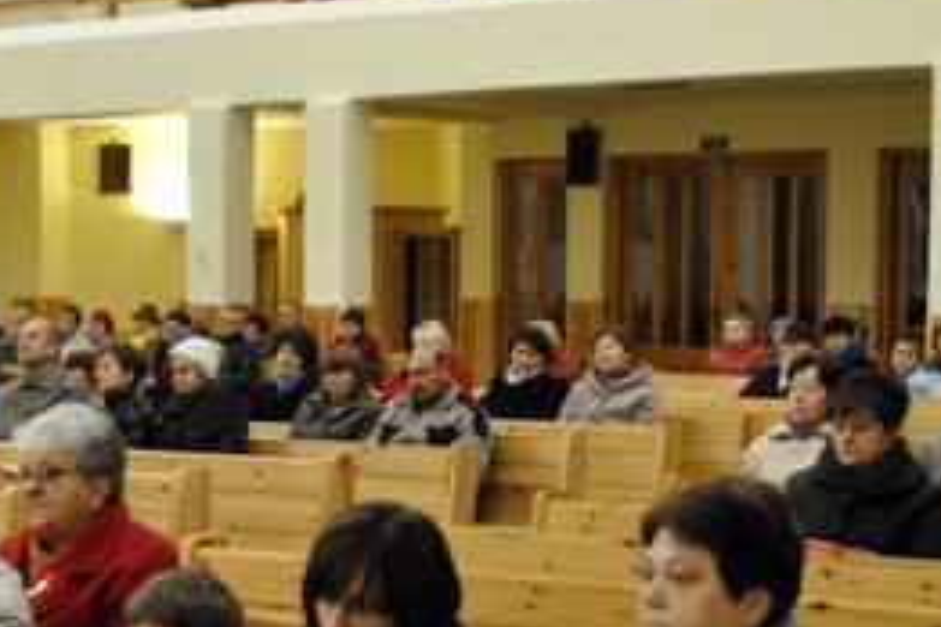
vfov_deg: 14.6
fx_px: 2437
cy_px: 436
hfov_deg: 21.8
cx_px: 324
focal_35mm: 93
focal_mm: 25
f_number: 4
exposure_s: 1/13
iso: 1600
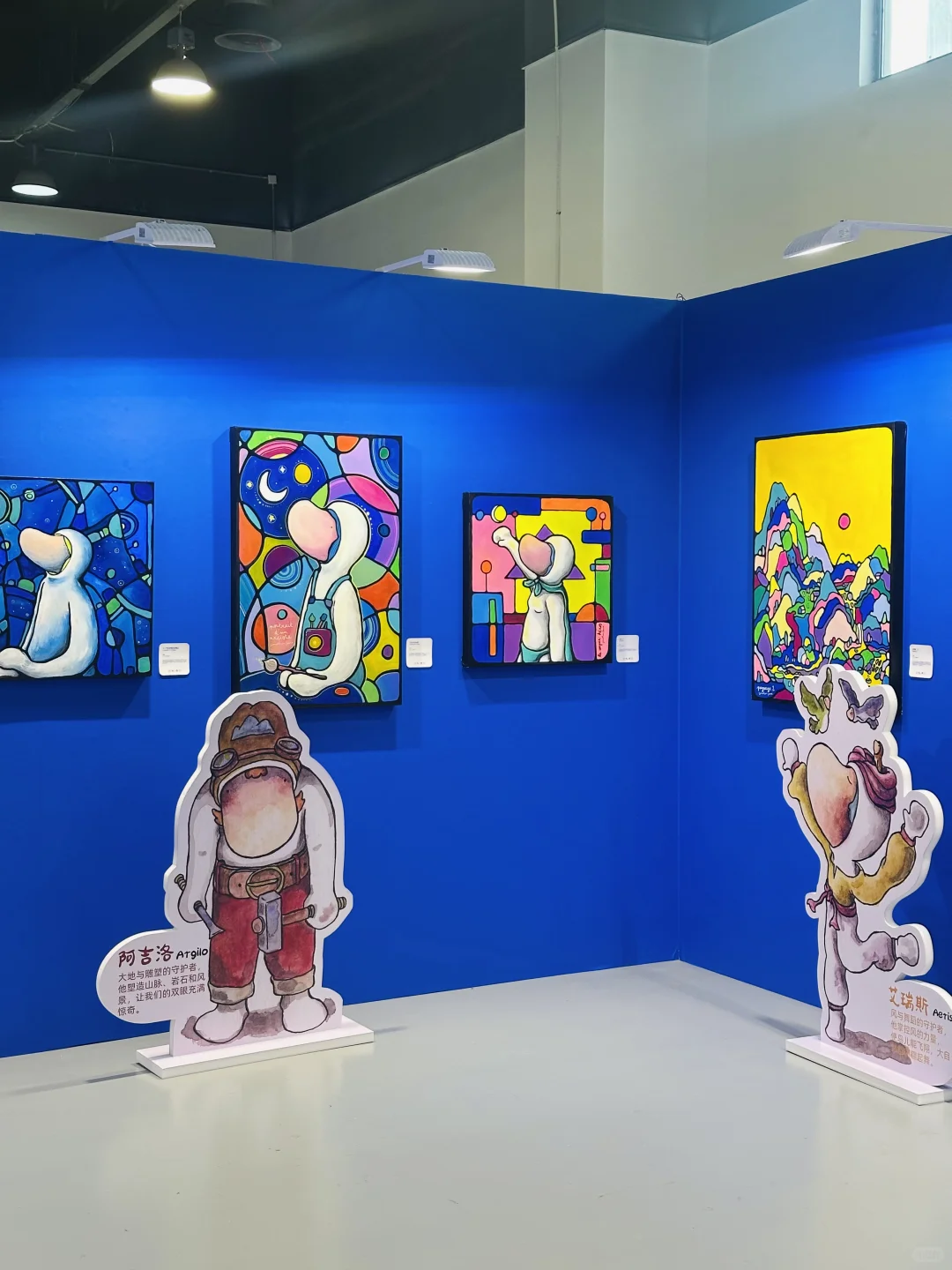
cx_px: 476
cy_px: 635
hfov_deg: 30.3
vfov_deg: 39.7
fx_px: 1760
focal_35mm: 48
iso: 100
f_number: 1.78
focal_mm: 6.86
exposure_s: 1/50
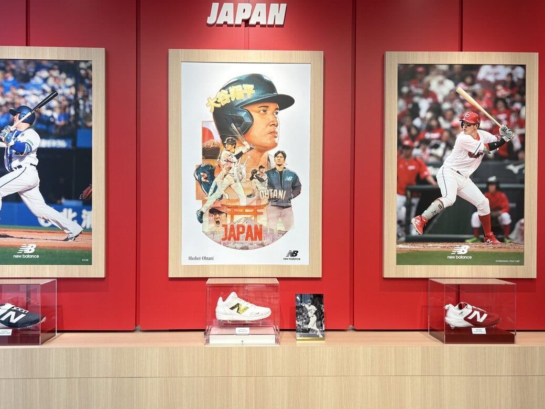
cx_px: 252
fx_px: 472
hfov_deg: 59.9
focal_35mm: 30
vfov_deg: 46.7
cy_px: 224
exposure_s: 1/122
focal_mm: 5.96
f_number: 1.6
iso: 64
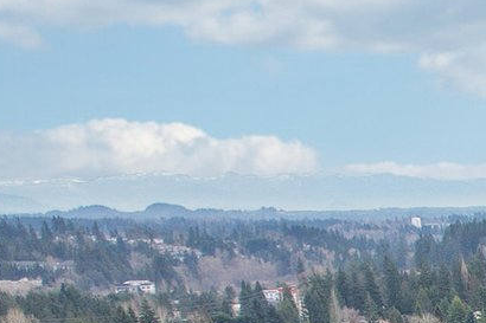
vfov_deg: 10.8
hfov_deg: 14.6
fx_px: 1484
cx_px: 1028
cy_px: 747
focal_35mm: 110
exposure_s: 1/400
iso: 100
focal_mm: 8.4
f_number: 2.8
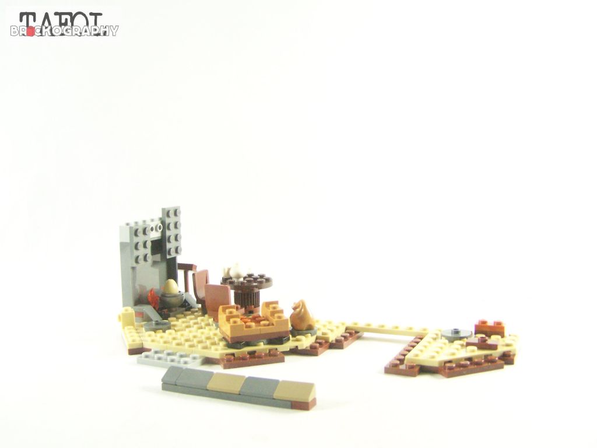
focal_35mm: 38
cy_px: 224
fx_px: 655
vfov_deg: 37.7
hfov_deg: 49.0
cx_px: 298
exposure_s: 1/60
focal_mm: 6.3
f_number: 3.2
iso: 400
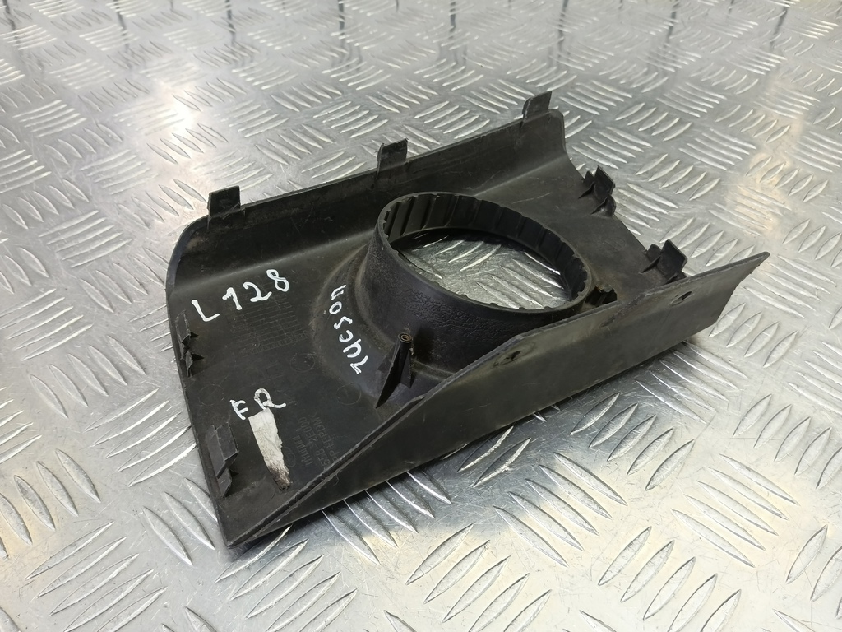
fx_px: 559
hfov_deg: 73.9
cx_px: 421
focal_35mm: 23
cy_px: 316
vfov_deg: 58.9
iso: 159
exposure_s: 1/50
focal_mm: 4.11
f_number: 1.6
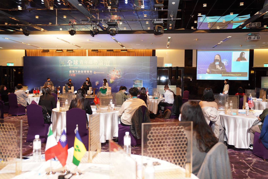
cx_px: 134
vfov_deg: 37.9
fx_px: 261
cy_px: 90
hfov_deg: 54.4
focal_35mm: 35
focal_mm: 35
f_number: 2.8
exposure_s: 1/200
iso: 1600
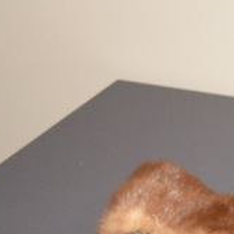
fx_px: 1702
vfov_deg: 7.8
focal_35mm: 223
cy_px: 256
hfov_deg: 7.3
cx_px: 598
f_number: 4.2
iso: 1800
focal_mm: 29
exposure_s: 1/60
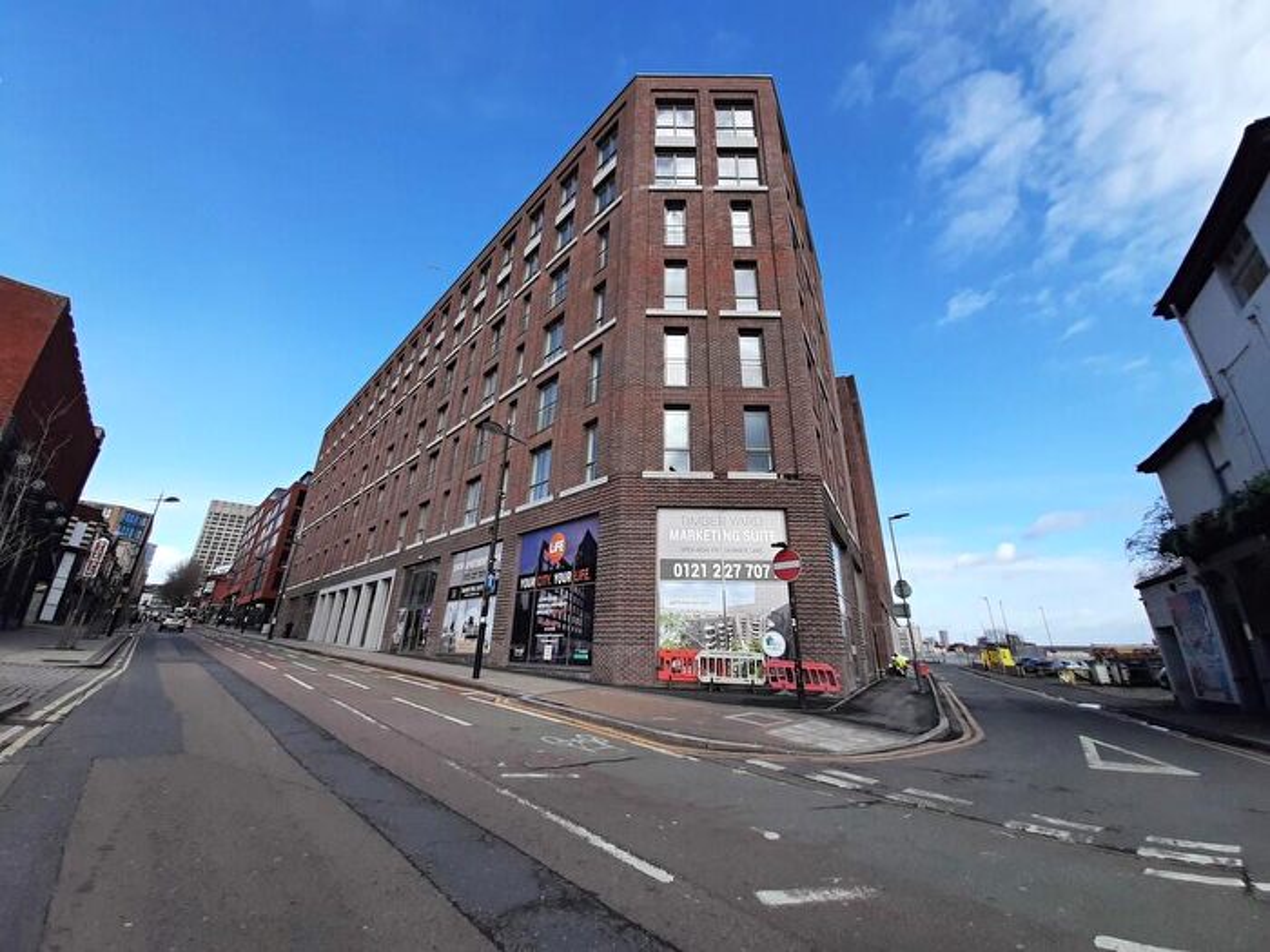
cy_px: 476
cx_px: 635
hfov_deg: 106.2
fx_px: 477
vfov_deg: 89.9
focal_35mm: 13
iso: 40
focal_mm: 1.42
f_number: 2.2
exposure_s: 1/572
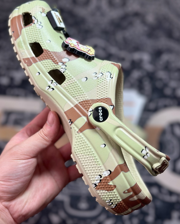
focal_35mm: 51
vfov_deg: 36.6
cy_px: 104
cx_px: 91
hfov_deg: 29.7
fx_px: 340
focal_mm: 6.86
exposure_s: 1/1000
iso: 80
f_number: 1.78
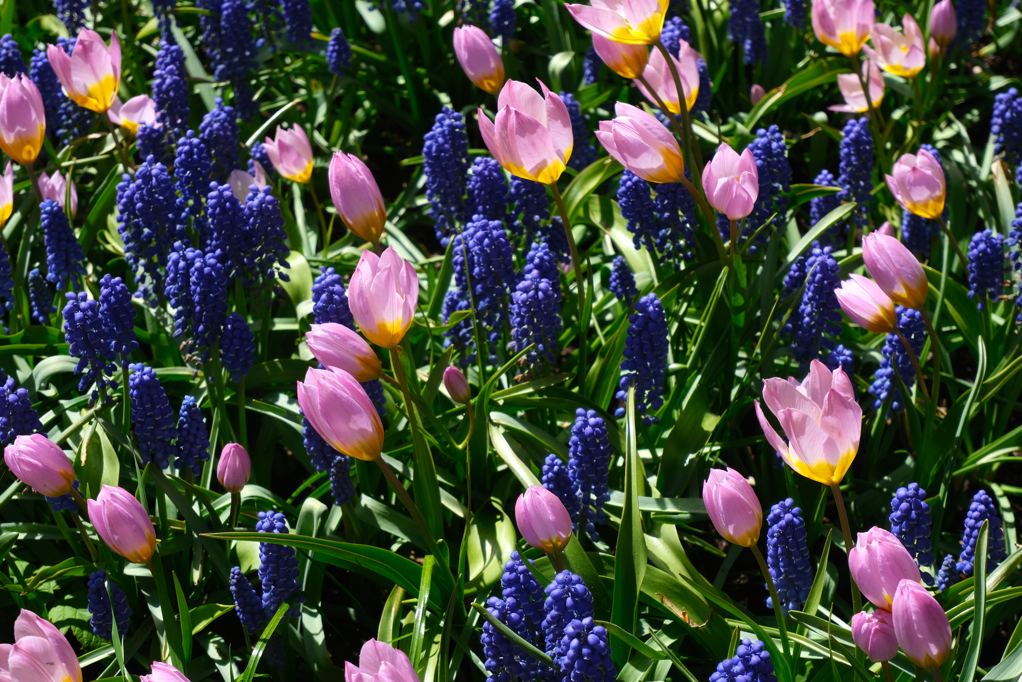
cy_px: 341
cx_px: 511
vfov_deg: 20.0
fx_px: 1930
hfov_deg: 29.7
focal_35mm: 68
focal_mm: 45
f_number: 5.6
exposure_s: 1/400
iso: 160
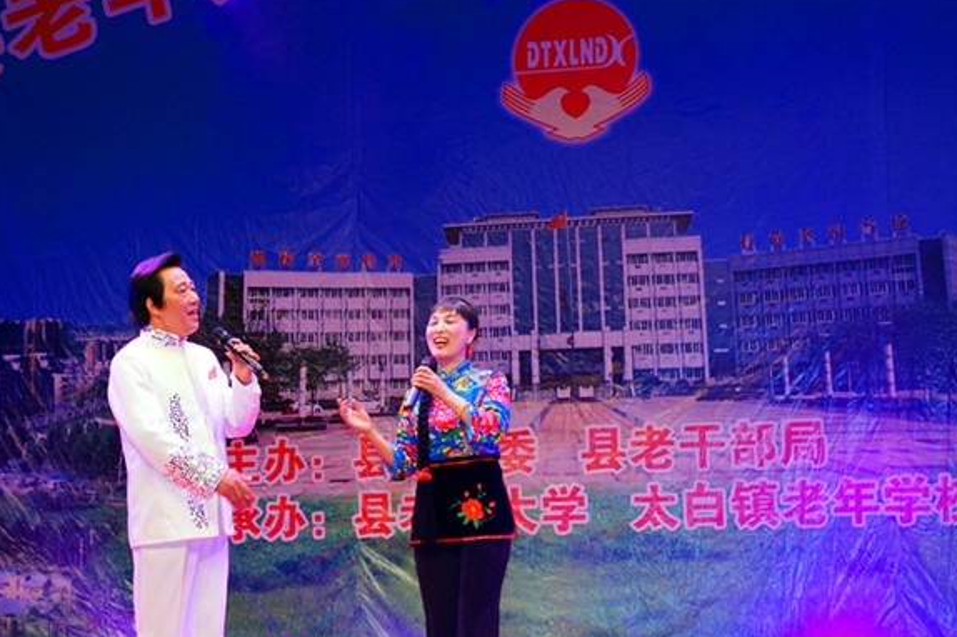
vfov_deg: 13.4
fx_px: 2710
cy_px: 341
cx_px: 377
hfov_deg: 20.0
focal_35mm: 102
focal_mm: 50
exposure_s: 1/80
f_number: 4
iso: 320
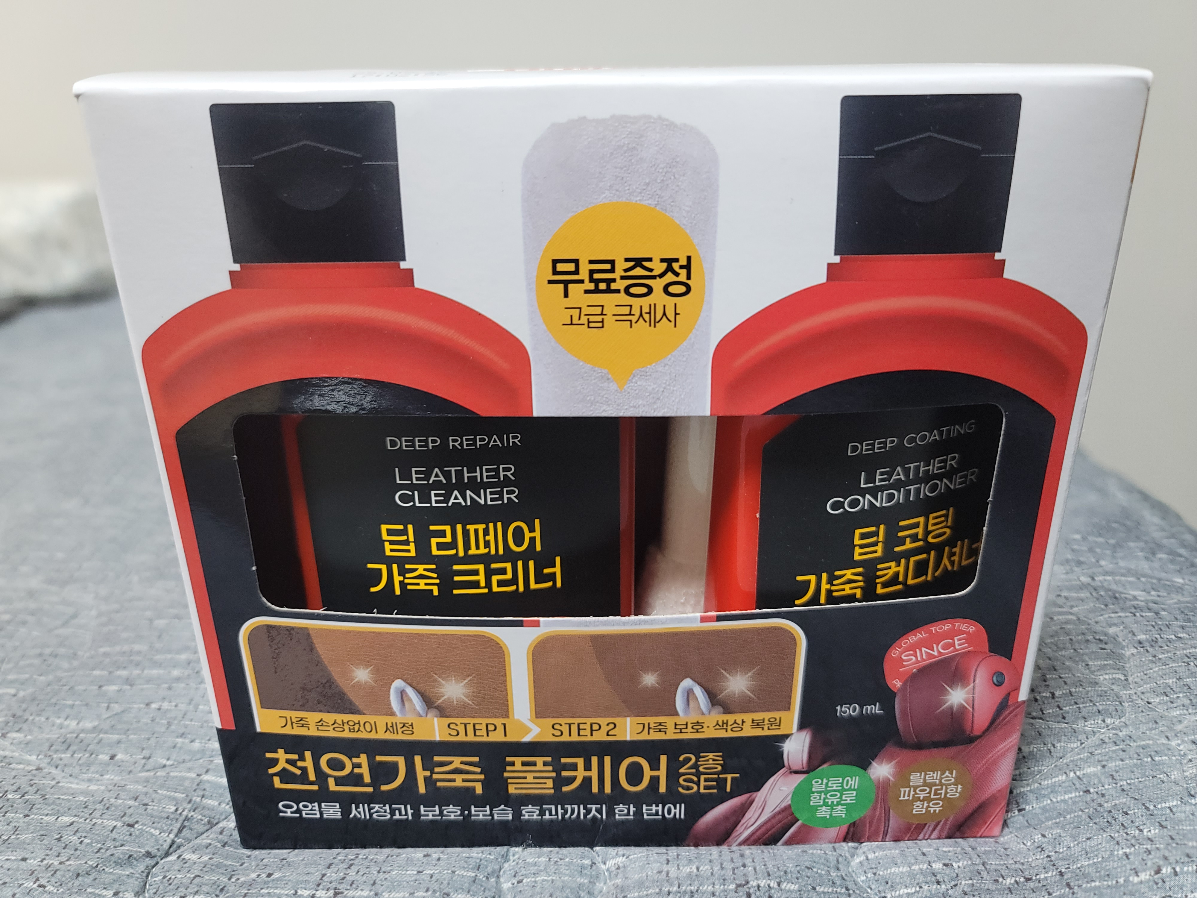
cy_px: 449
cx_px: 598
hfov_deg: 69.4
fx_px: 864
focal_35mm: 25
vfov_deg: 54.9
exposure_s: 1/40
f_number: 1.8
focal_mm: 7
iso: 200
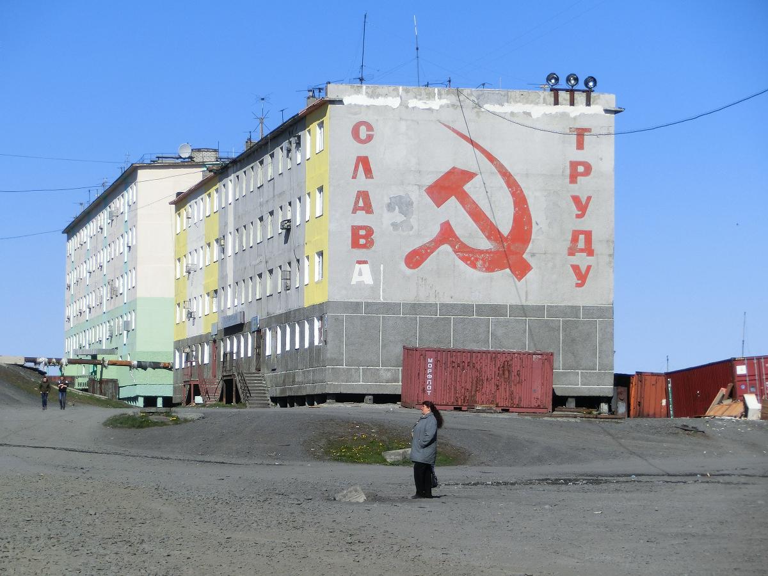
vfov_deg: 10.7
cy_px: 288
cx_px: 384
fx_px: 3062
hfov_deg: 14.3
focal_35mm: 138
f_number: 5.8
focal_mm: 24.39
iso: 100
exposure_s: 1/800
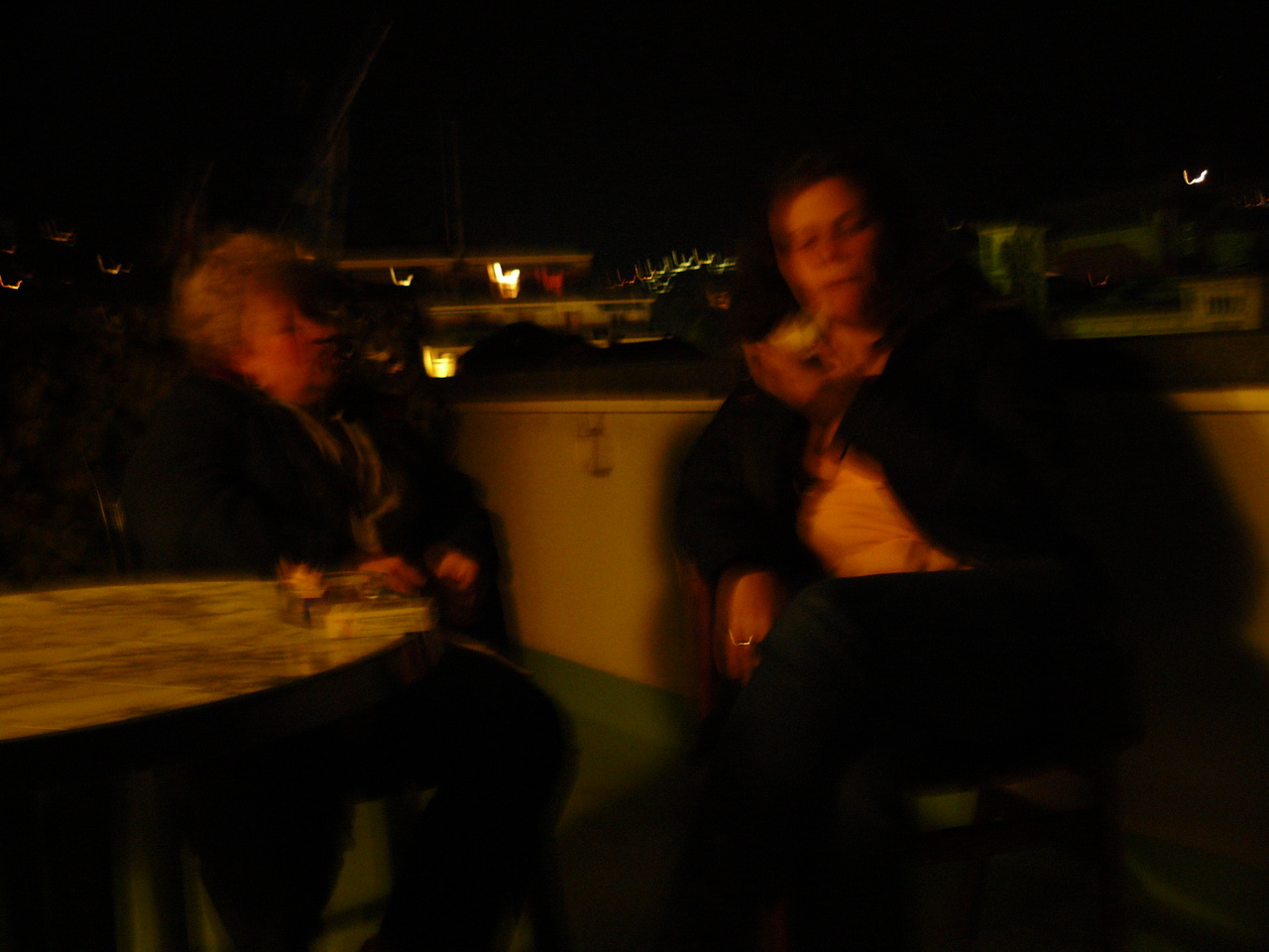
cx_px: 634
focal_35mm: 36
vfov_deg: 39.7
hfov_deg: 51.4
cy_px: 476
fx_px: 1320
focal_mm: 6
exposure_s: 1
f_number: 2.8
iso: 200
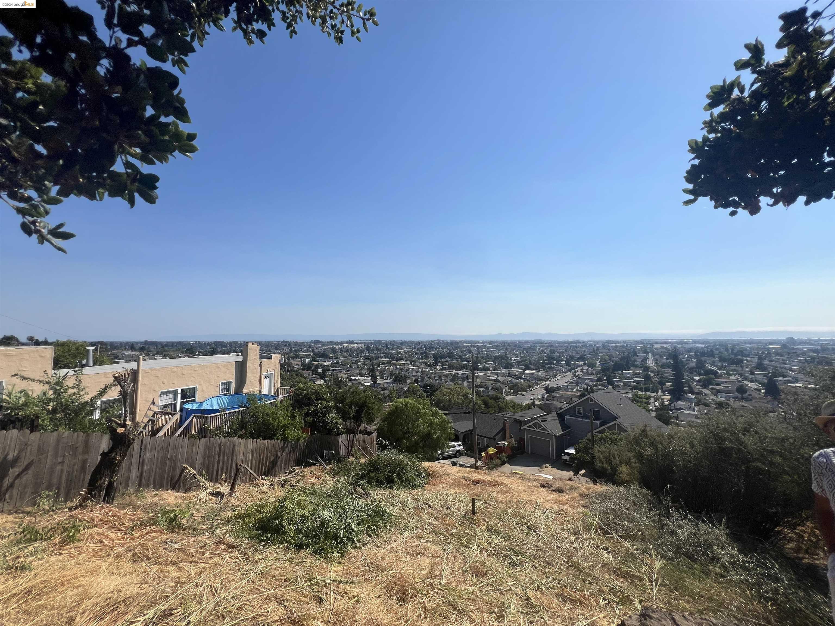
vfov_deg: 89.9
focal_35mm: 13
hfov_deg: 106.2
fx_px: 314
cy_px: 313
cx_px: 418
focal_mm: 1.57
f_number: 1.8
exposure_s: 1/3650
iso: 32
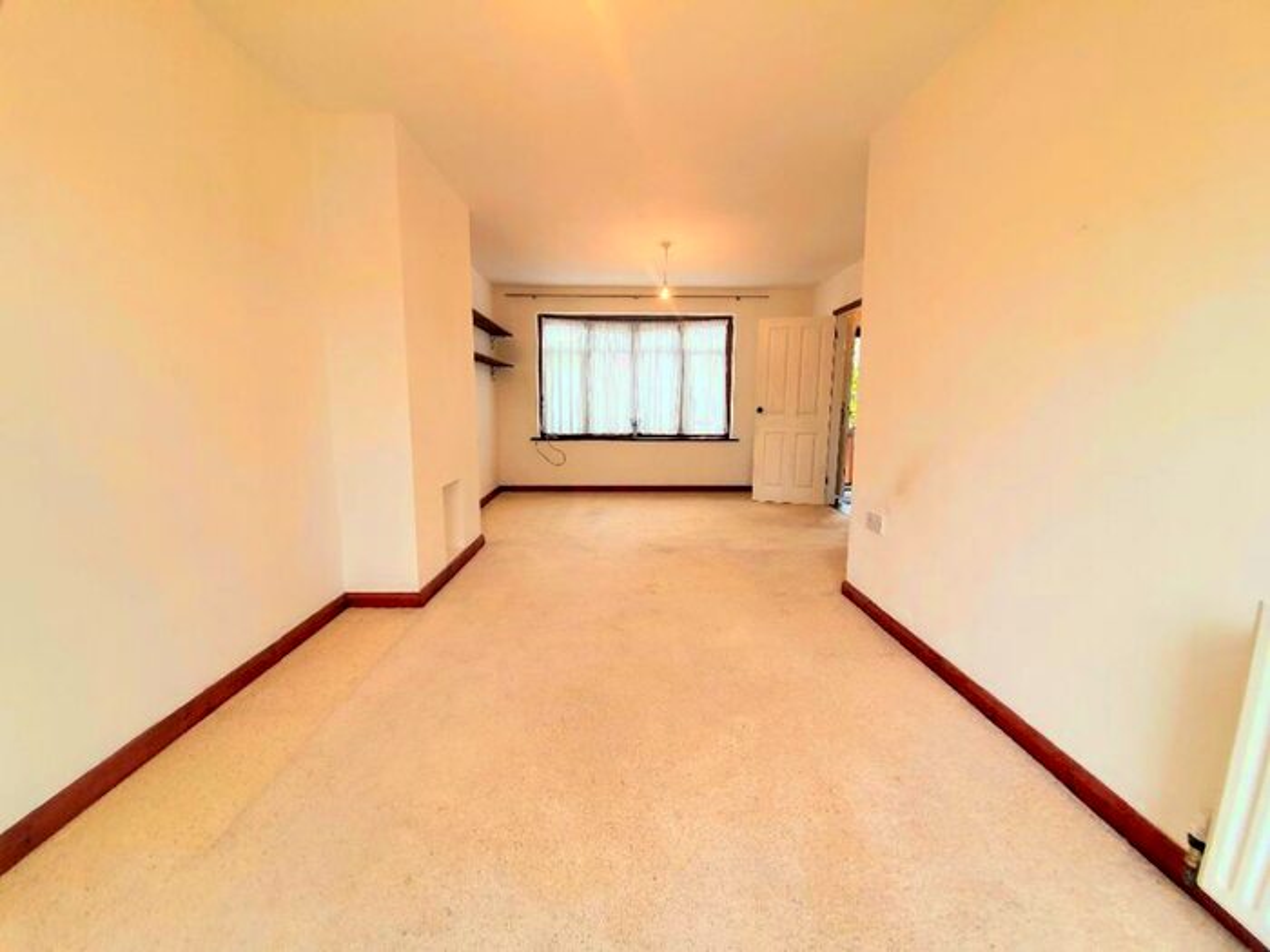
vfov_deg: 89.9
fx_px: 477
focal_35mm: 13
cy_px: 476
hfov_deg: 106.2
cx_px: 635
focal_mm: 1.8
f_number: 2.2
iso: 50
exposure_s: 1/50
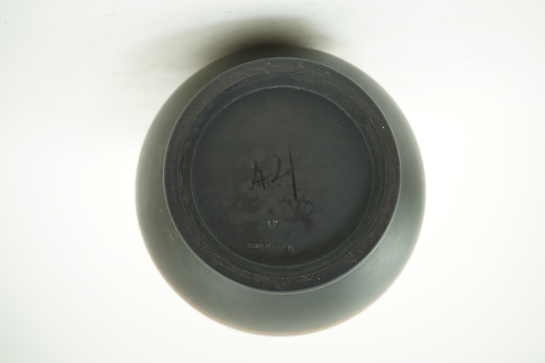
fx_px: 681
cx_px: 272
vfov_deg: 29.9
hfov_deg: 43.6
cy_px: 182
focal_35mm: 45
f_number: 7.1
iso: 500
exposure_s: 1/40
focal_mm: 30
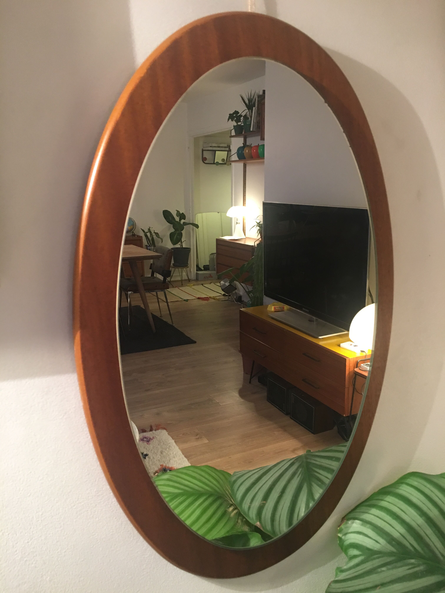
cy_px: 296
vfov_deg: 61.7
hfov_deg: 48.2
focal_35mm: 29
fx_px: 497
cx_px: 222
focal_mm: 4.15
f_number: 2.2
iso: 100
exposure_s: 1/17
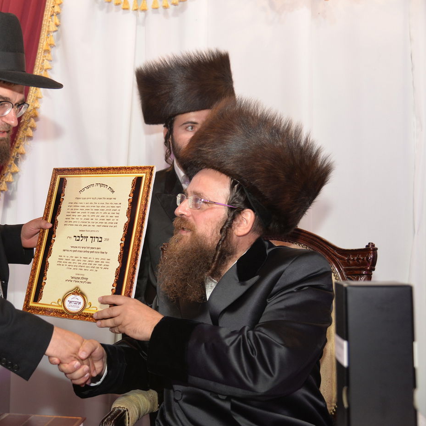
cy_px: 212
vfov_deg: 37.6
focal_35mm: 45
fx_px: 627
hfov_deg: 36.7
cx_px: 108
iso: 1000
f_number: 4
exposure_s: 1/125
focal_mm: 35
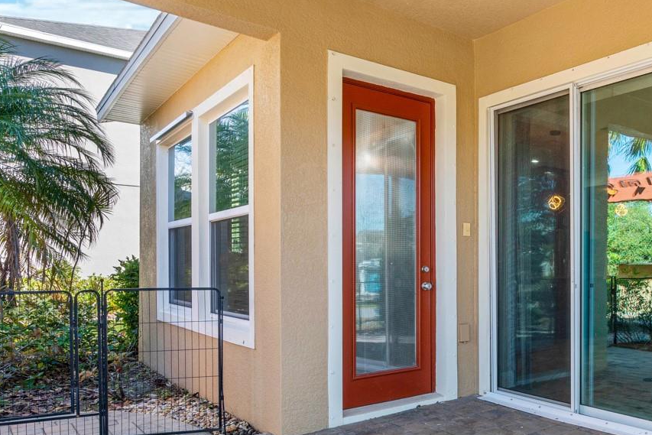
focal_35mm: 30
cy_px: 282
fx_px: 543
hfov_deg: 56.4
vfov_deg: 43.1
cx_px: 541
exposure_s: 1/50
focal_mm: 16
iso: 250
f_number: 9
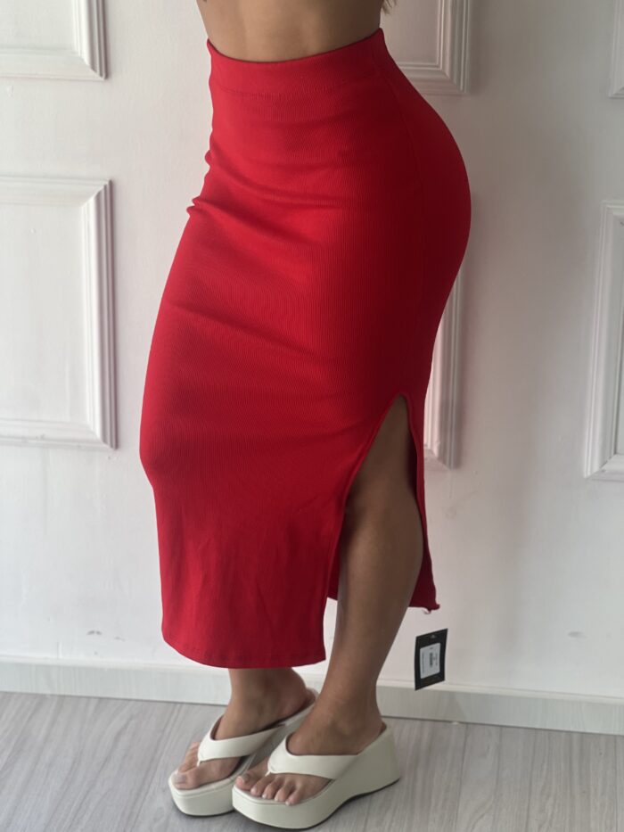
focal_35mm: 77
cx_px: 312
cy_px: 416
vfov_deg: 25.3
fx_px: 1850
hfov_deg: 19.1
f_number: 2.8
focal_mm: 9
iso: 80
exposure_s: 1/120
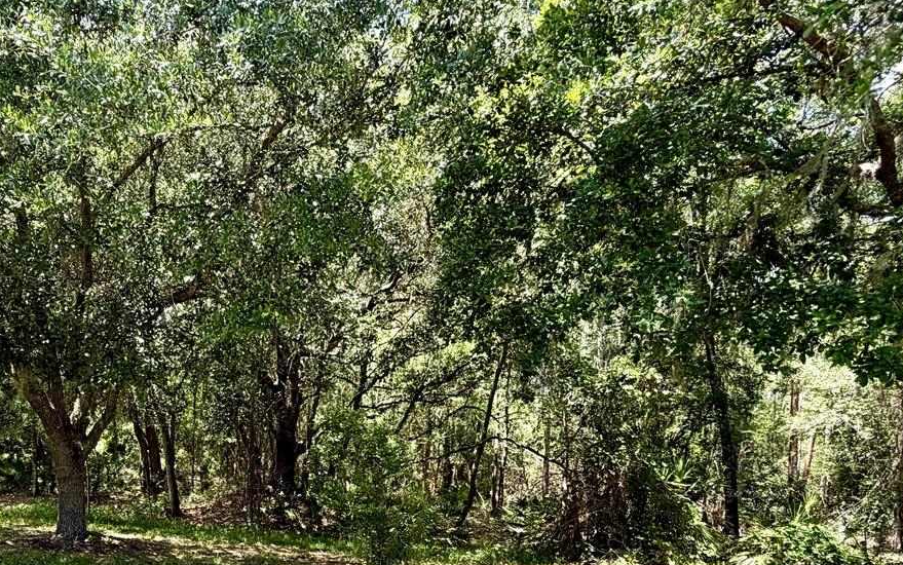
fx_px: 665
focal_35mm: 27
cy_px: 466
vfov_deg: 43.5
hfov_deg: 64.9
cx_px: 244
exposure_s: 1/502
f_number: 2.2
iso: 50
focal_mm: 2.22
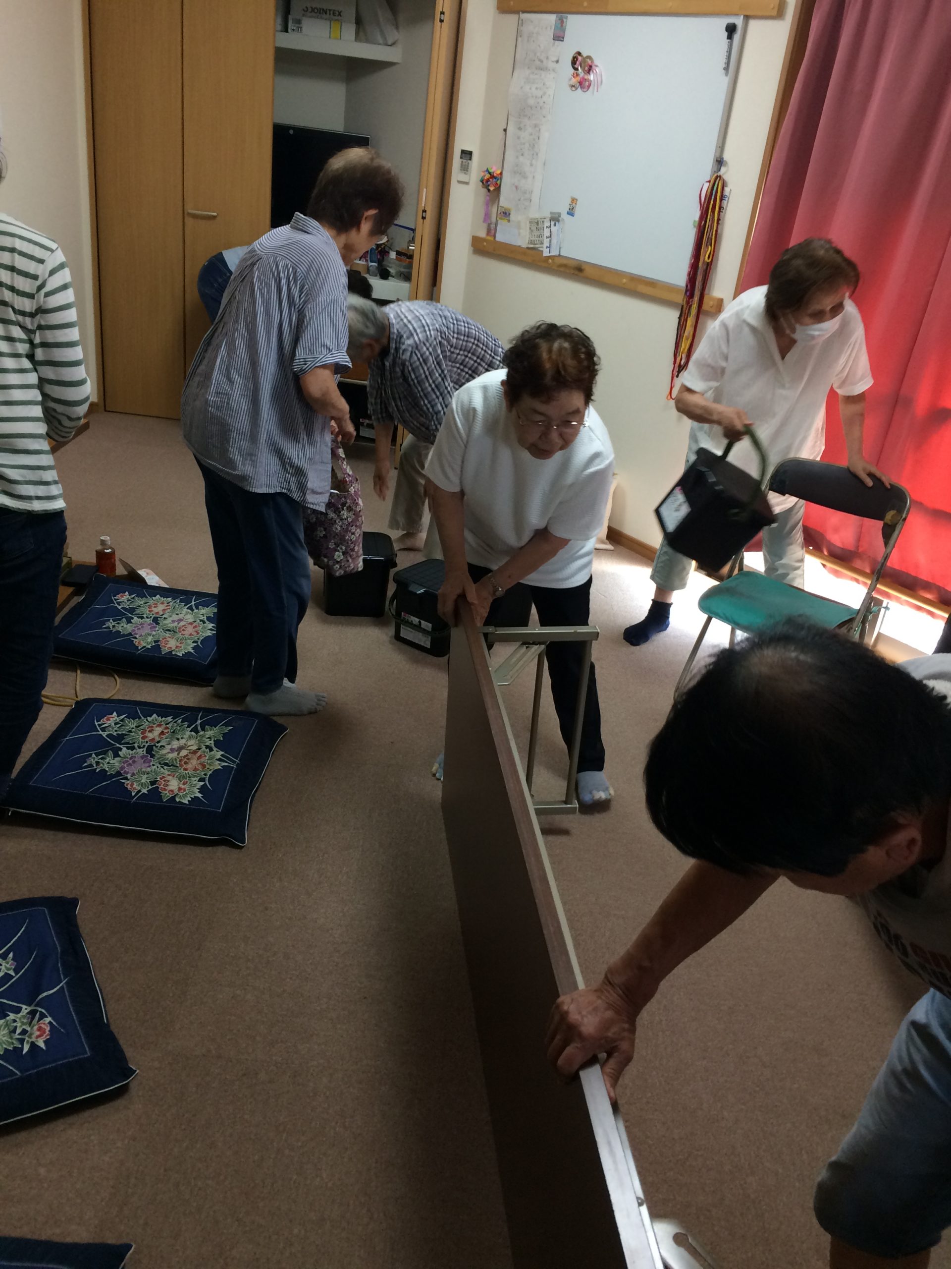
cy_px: 634
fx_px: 1062
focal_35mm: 29
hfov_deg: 48.2
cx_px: 476
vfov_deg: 61.7
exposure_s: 1/30
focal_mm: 4.15
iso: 80
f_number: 2.2
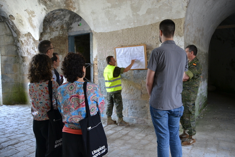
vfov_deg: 47.9
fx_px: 176
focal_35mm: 27
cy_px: 78
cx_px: 118
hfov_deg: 67.4
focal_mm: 18
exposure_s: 1/60
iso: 500
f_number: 3.5
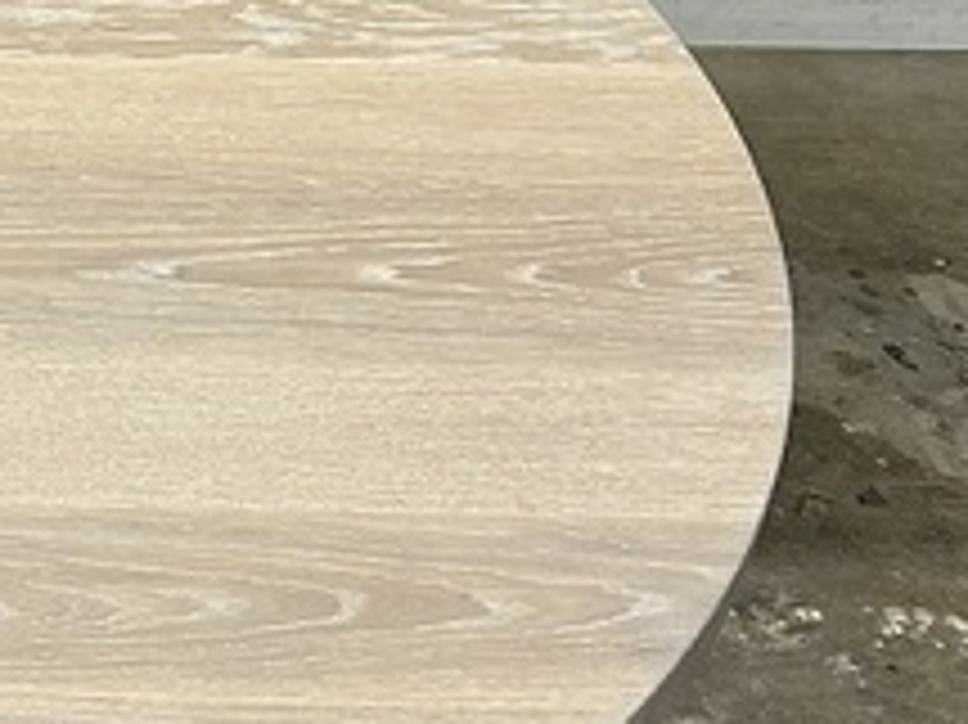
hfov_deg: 14.4
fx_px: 3466
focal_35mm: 124
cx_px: -644
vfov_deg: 11.8
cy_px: 54
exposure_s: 1/60
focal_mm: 5.7
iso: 80
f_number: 1.5
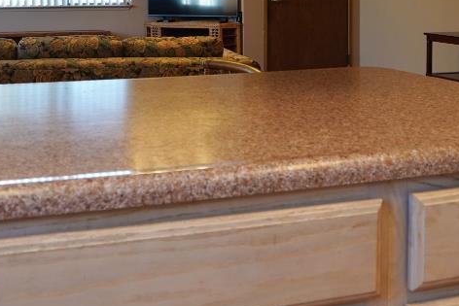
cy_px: -19
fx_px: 689
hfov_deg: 36.4
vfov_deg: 23.7
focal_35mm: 54
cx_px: 141
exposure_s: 1/160
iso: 640
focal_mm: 17
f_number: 4
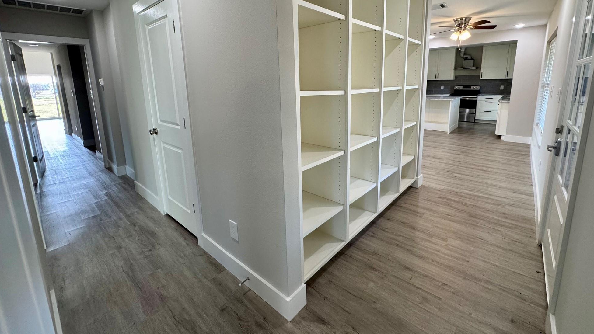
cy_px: 127
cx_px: 304
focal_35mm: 16
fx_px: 252
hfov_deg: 99.4
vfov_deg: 66.1
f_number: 2.2
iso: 250
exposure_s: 1/120
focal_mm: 2.22
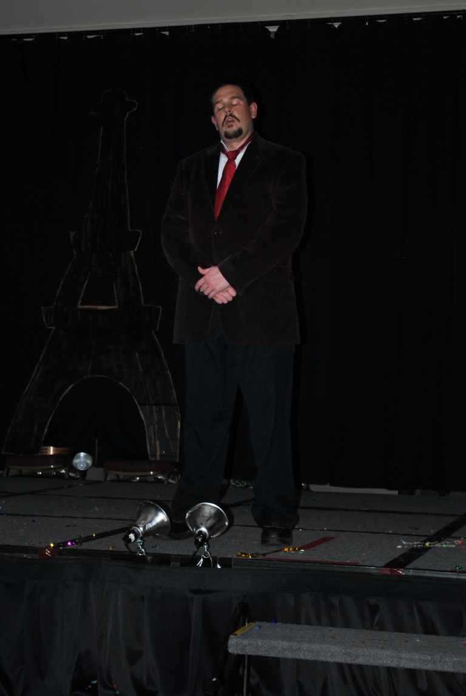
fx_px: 1307
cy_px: 348
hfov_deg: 20.2
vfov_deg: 29.8
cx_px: 233
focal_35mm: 68
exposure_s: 1/60
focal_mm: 45
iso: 200
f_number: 5.3
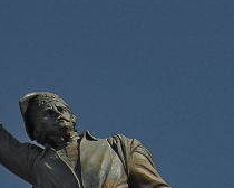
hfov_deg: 12.1
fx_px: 1039
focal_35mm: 150
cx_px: -142
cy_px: 257
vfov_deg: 10.1
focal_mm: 28
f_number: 4
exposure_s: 1/250
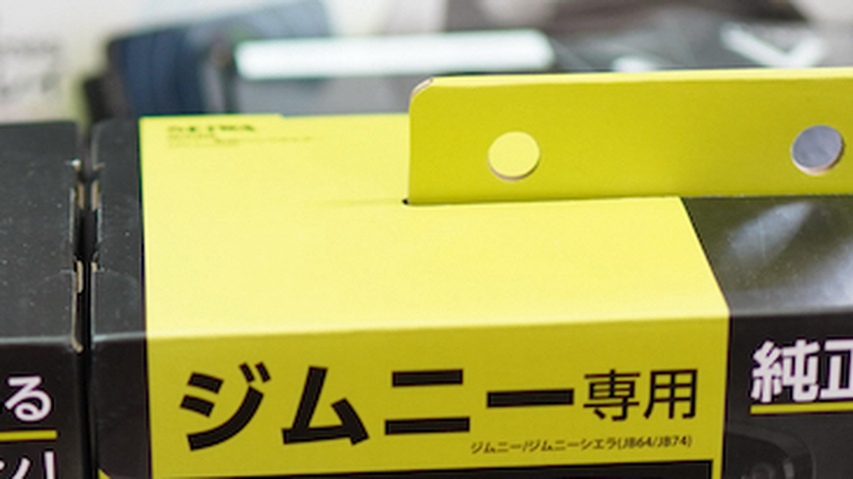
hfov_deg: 15.2
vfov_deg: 8.5
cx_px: 95
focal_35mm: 140
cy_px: 681
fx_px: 3165
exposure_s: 1/40
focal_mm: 35
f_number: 2
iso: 500
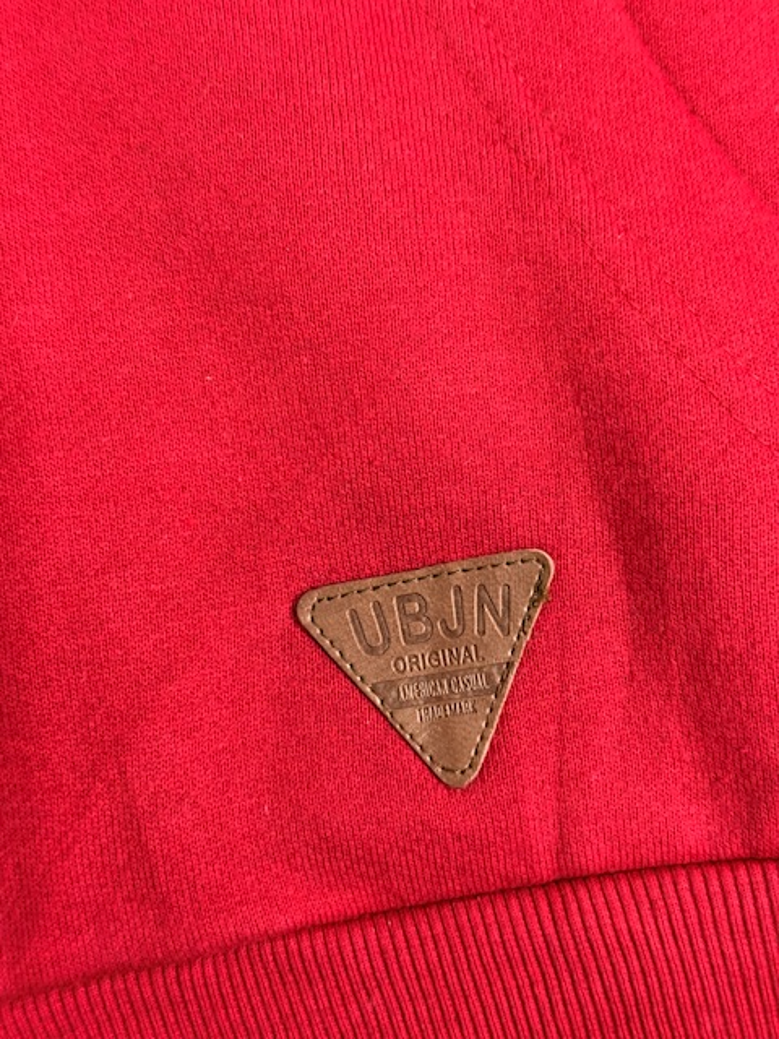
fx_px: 1440
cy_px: 520
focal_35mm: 48
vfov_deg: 39.7
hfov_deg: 30.3
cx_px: 390
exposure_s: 1/50
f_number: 1.78
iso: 250
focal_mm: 6.76
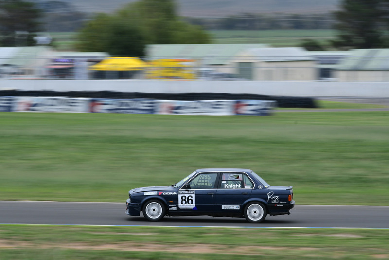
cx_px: 194
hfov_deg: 5.3
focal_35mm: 390
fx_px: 4215
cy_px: 130
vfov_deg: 3.5
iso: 200
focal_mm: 260
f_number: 13
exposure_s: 1/100
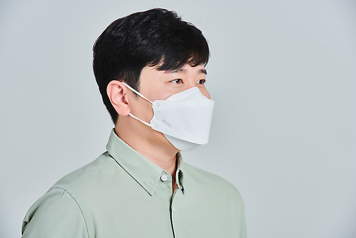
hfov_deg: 10.3
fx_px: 1979
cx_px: 178
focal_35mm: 200
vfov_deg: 6.9
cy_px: 119
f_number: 14
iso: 100
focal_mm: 200
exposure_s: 1/125
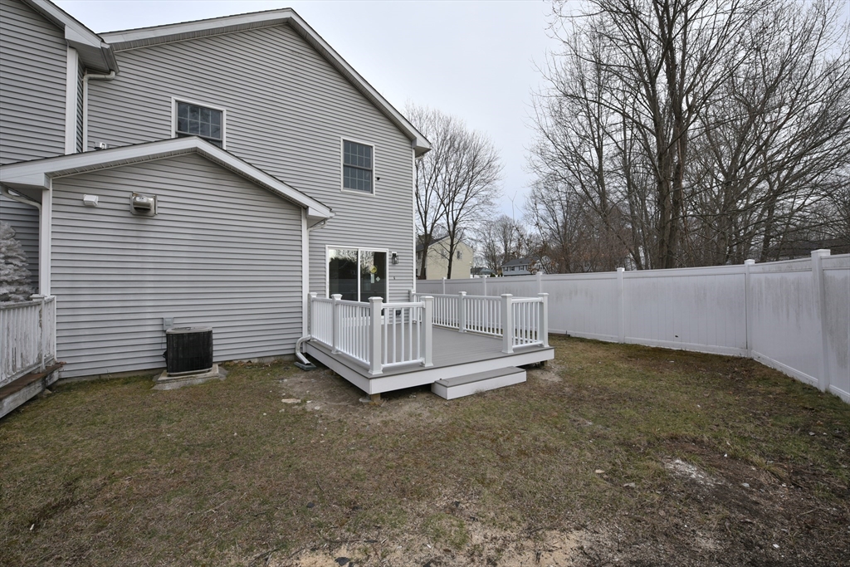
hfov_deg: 104.2
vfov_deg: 81.2
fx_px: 331
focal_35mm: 14
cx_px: 425
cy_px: 284
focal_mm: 14
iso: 500
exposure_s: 1/320
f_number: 11
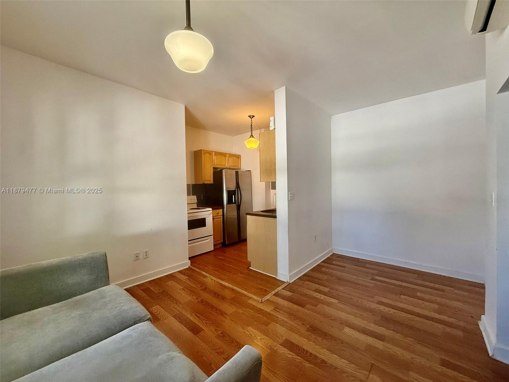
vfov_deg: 85.7
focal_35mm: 14
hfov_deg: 102.1
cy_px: 191
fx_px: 206
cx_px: 254
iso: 320
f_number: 2.2
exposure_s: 1/120
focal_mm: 2.22
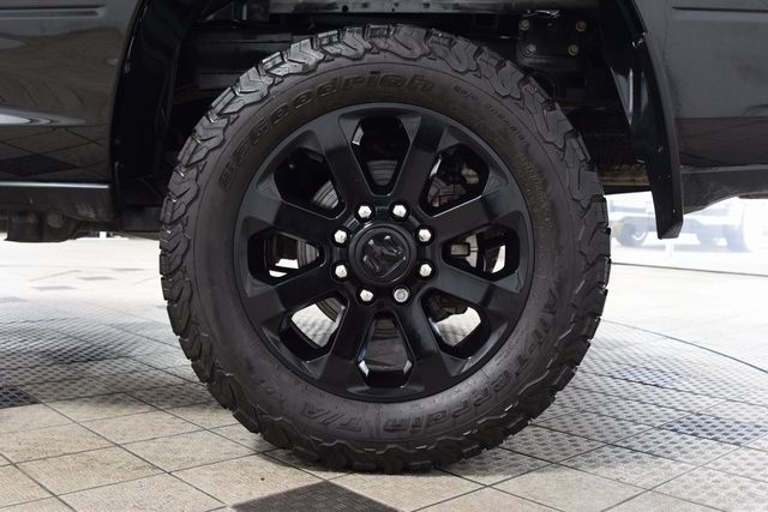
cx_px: 384
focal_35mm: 36
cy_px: 256
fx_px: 768
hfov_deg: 53.1
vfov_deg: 36.9
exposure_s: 1/15
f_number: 5.6
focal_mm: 24
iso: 1600
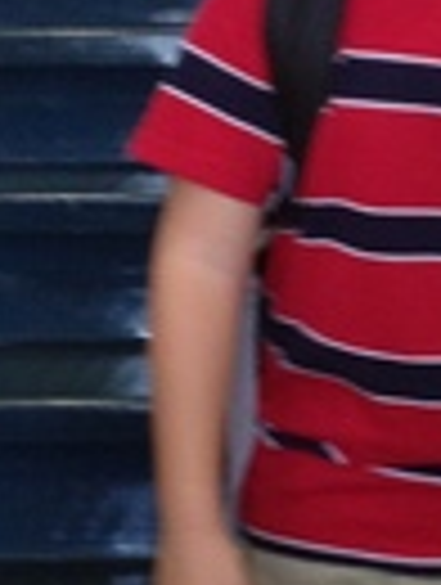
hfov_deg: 11.5
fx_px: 2184
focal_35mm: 129
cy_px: 126
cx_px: 374
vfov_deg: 15.2
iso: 200
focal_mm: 4.28
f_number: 2.4
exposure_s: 1/20
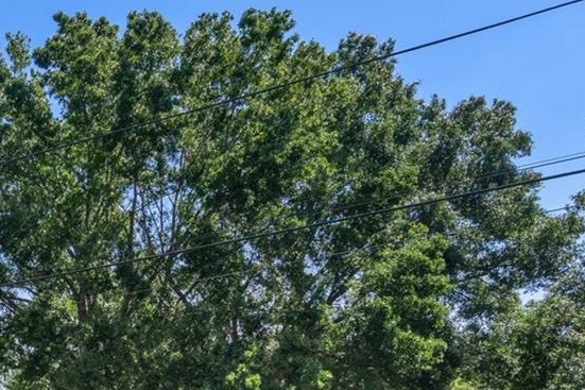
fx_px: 991
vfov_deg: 20.2
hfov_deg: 27.7
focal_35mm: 61
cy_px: 522
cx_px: -164
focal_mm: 21
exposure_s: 1/30
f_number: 8
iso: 320
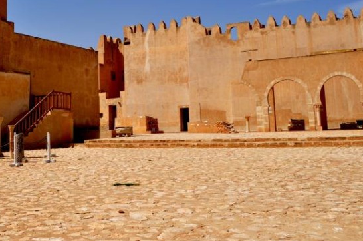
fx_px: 423
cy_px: 60
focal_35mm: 42
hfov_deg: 45.4
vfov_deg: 31.2
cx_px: 106
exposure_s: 1/400
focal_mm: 18
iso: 200
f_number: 10
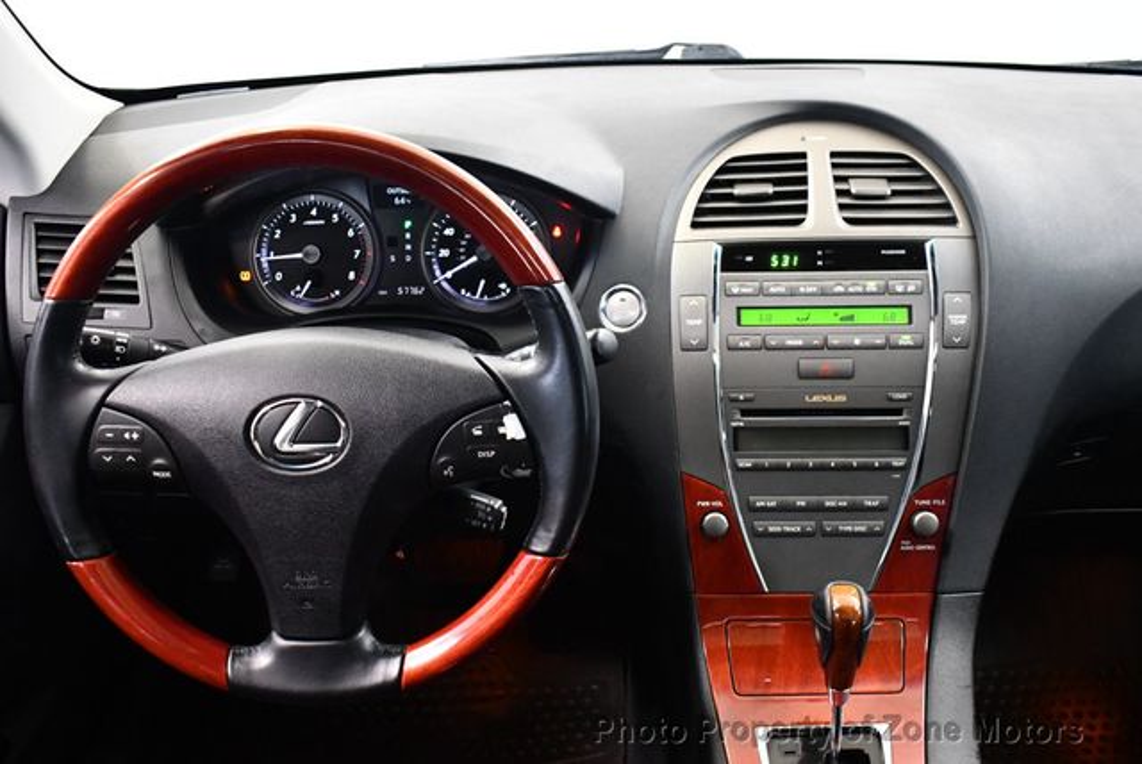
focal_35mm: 36
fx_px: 1143
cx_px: 571
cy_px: 382
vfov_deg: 36.9
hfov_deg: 53.1
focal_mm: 18
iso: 4000
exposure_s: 1/60
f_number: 3.5
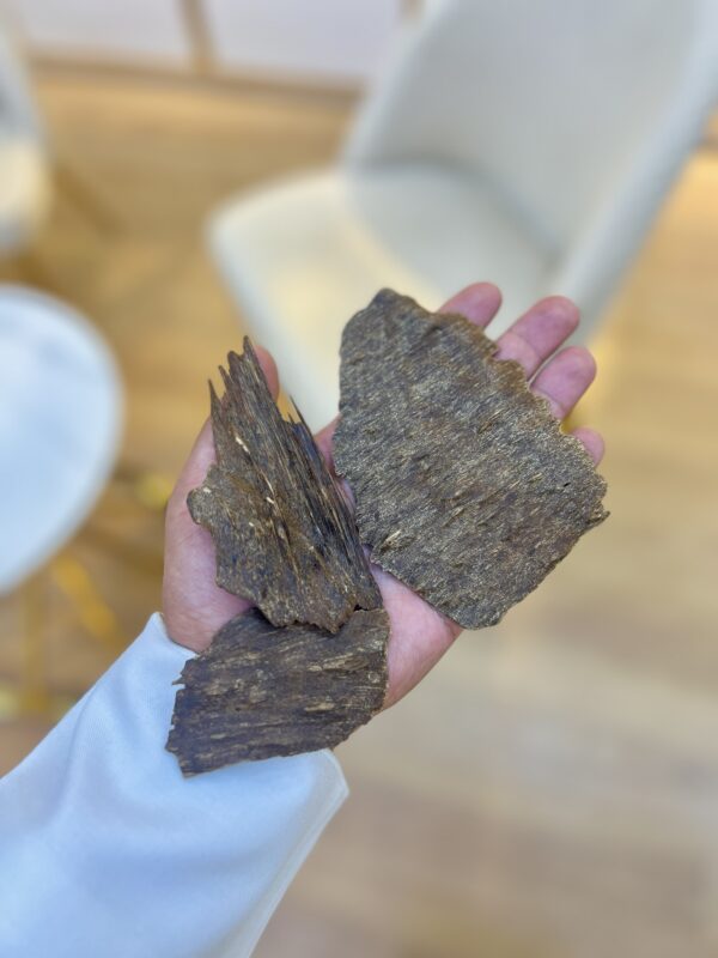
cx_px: 359
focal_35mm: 26
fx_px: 719
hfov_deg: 53.1
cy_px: 479
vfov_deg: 67.3
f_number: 1.5
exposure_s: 1/100
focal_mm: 5.7
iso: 64
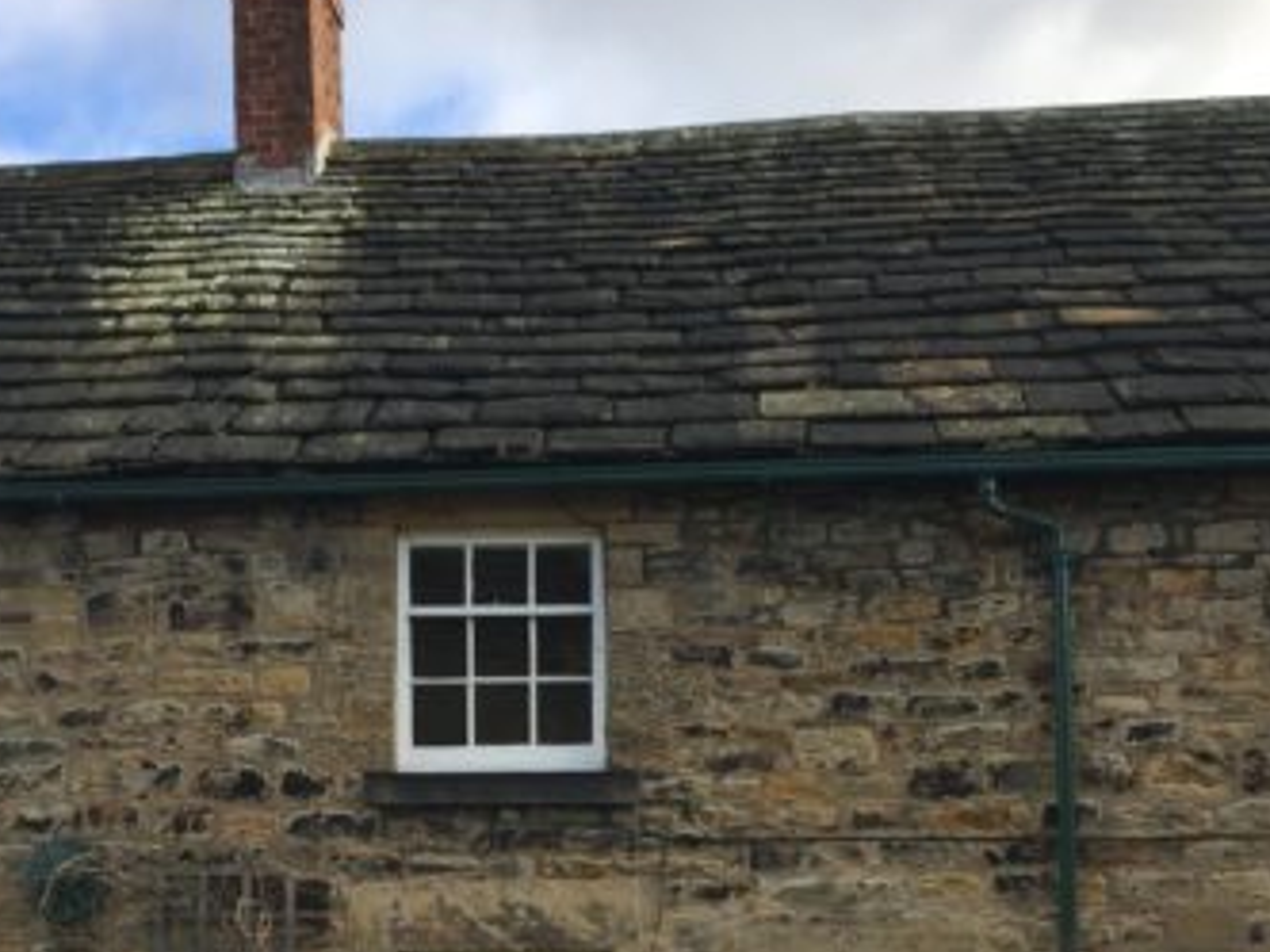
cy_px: 921
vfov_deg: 21.3
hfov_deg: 28.9
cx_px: 551
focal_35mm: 67
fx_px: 2458
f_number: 2.2
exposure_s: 1/542
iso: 32
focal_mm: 4.15
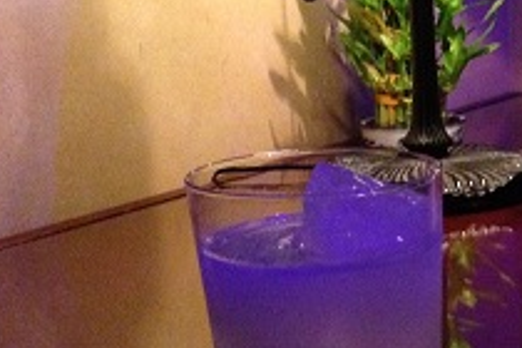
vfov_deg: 17.0
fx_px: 1160
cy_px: 214
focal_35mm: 80
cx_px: 532
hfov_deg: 24.1
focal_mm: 4.12
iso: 800
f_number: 2.4
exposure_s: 1/15
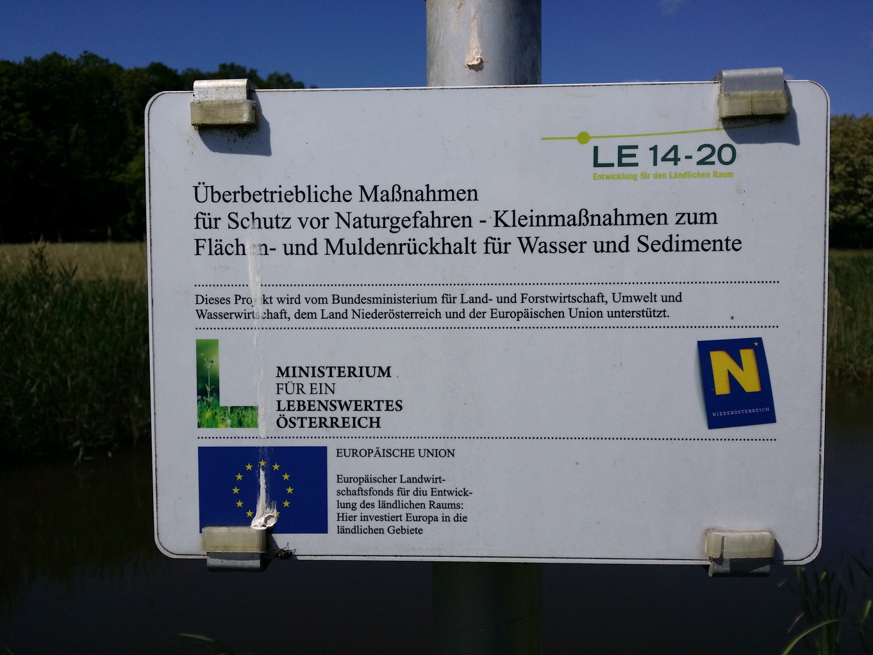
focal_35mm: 31
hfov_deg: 58.3
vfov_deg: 45.5
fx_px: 782
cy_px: 328
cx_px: 436
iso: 50
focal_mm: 4.13
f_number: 2.2
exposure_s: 1/3376
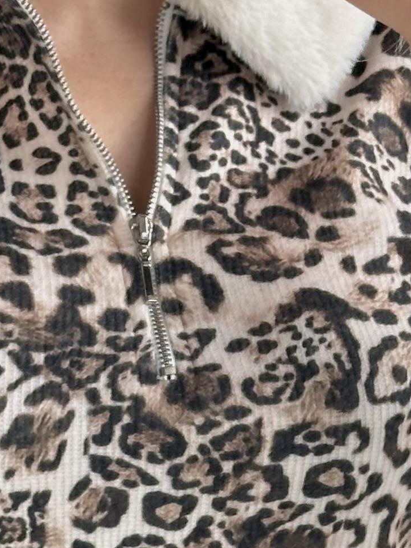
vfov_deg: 9.9
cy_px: 362
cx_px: 310
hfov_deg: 7.4
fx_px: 3166
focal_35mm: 200
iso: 80
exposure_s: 1/133
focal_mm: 6.86
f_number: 1.78
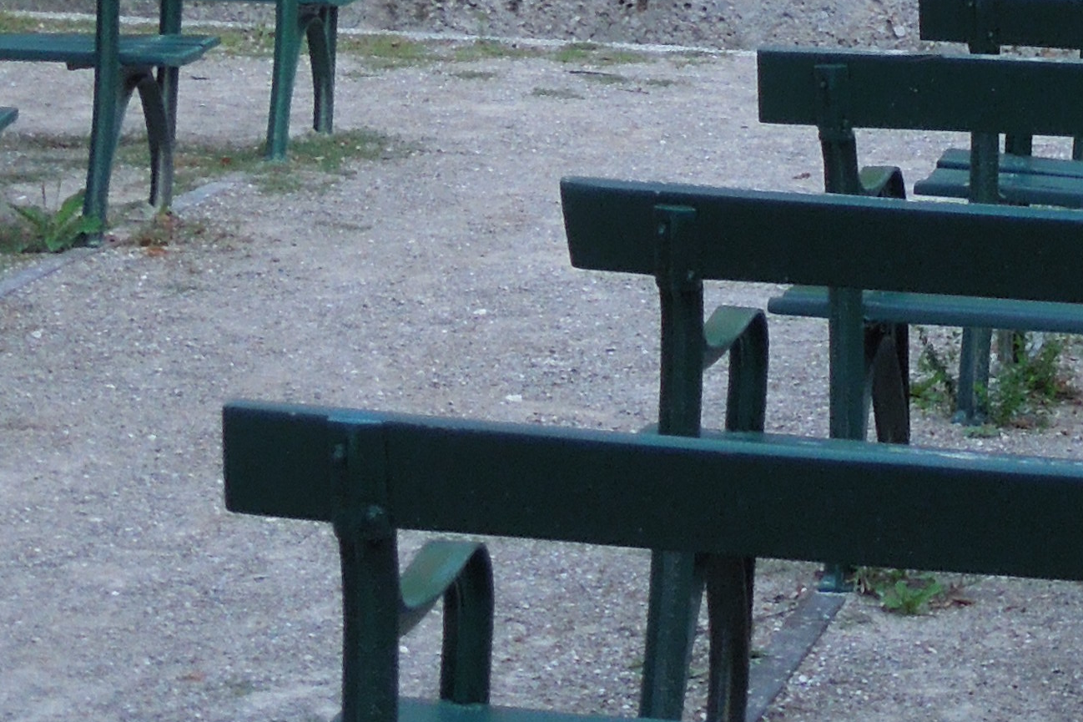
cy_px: -897
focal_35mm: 144
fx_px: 4331
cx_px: 1081
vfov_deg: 8.8
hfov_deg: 14.0
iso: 220
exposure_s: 1/50
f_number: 3.8
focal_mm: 7
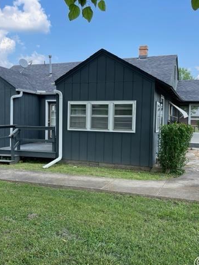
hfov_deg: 40.7
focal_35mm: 35
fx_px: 268
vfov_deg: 52.6
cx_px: 87
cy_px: 133
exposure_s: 1/755
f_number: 1.6
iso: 32
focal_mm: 5.1
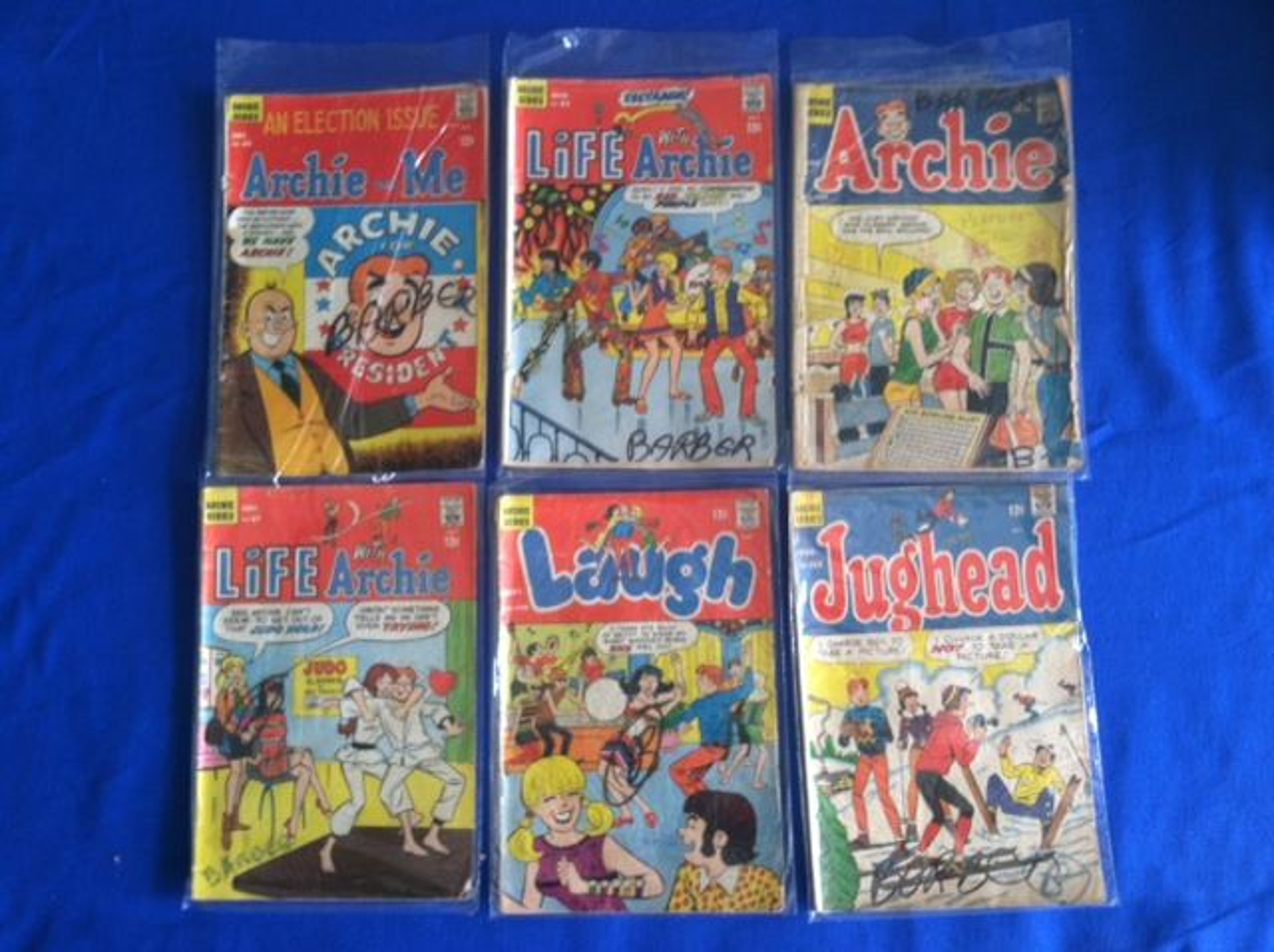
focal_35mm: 35
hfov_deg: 52.7
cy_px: 476
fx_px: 1286
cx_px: 637
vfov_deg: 40.6
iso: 80
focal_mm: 3.85
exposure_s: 1/17
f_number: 2.8
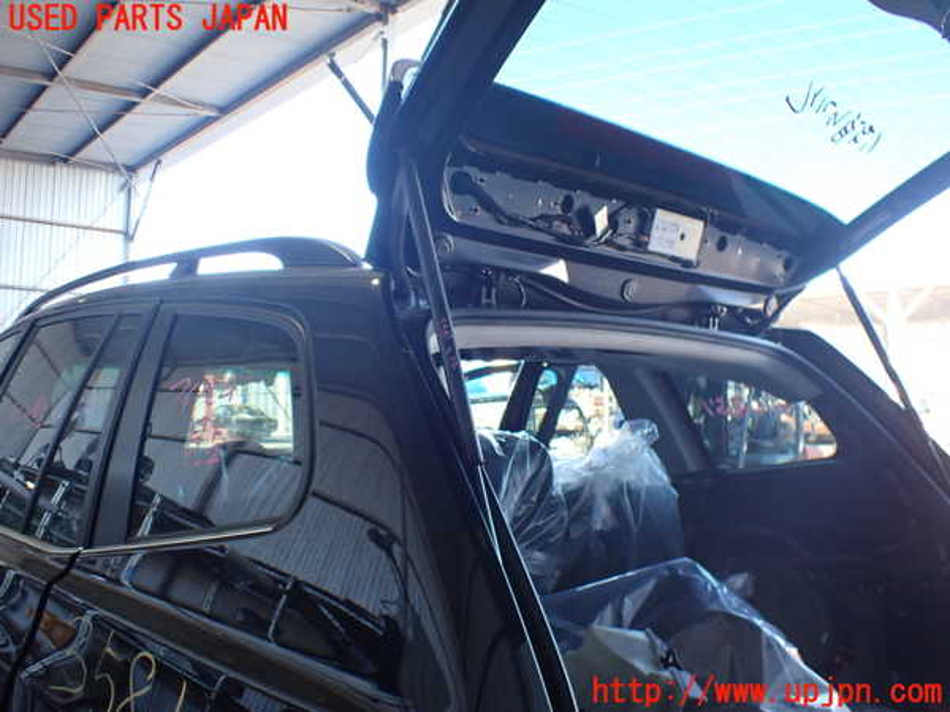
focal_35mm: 30
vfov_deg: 46.8
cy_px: 356
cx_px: 475
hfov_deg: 60.0
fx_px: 823
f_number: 2.3
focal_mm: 5.4
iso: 200
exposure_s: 1/125
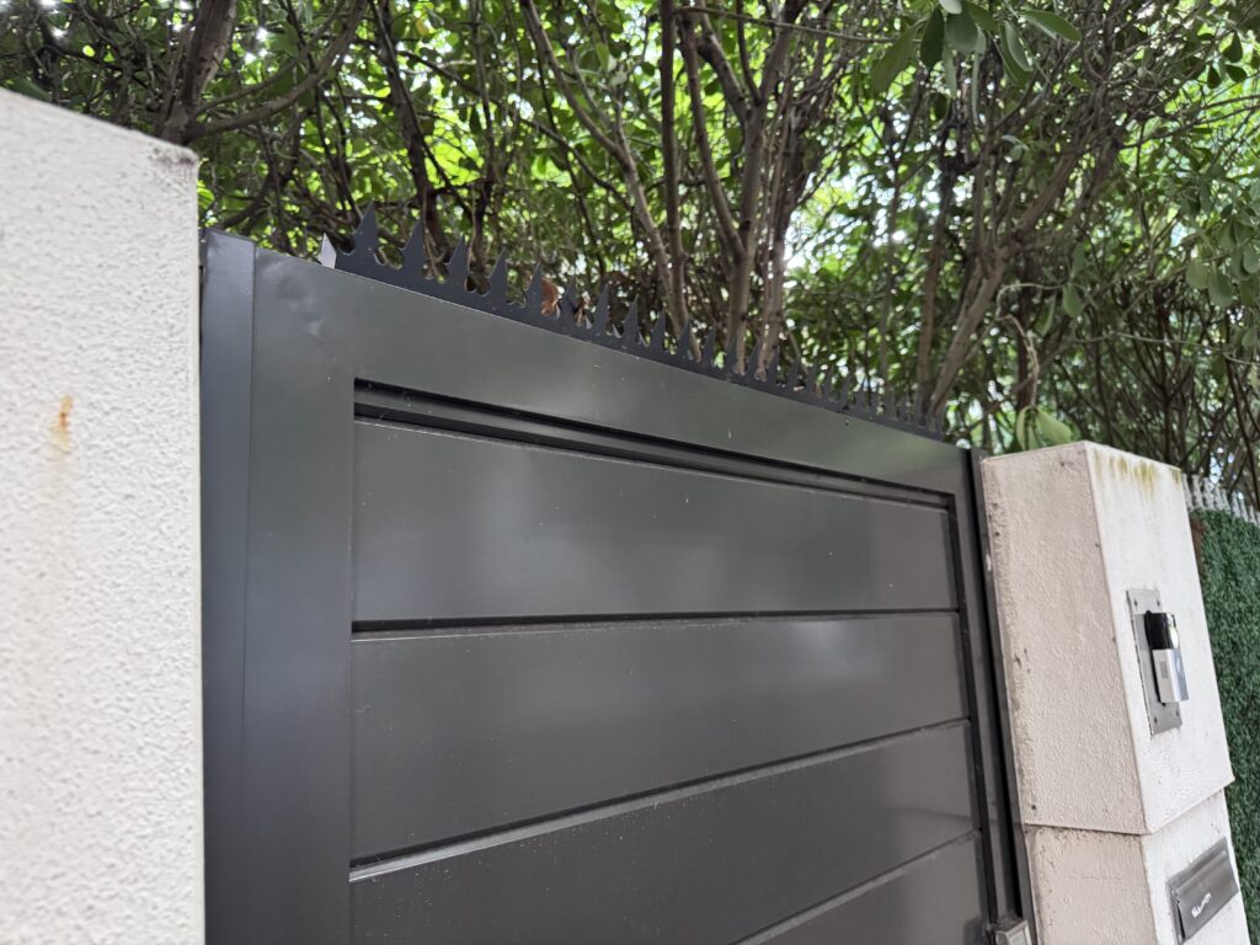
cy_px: 472
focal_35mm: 24
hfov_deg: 71.6
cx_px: 630
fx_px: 874
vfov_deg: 56.8
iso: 800
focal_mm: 6.76
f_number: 1.78
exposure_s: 1/60
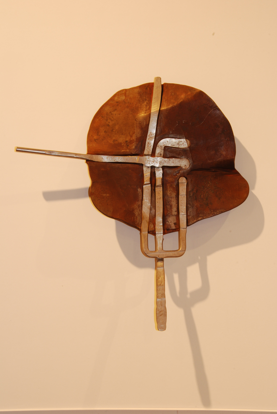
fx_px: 863
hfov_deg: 18.2
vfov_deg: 27.0
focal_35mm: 75
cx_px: 138
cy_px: 207
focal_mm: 50
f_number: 22
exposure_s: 2
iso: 200
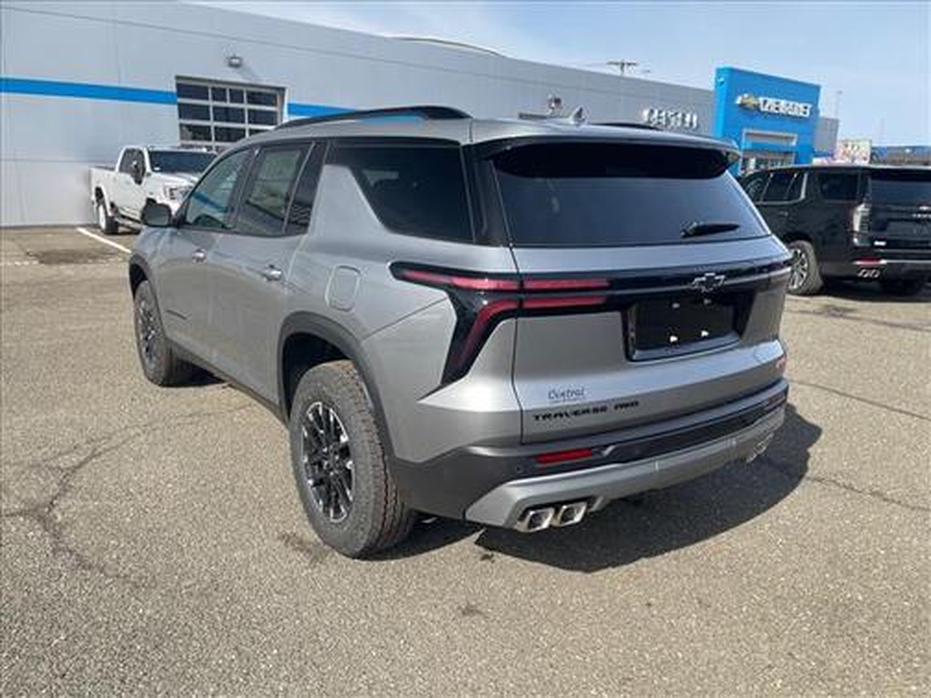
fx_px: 699
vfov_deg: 53.1
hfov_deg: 67.3
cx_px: 466
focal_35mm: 26
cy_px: 349
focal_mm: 4.2
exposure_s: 1/527
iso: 32
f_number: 1.6
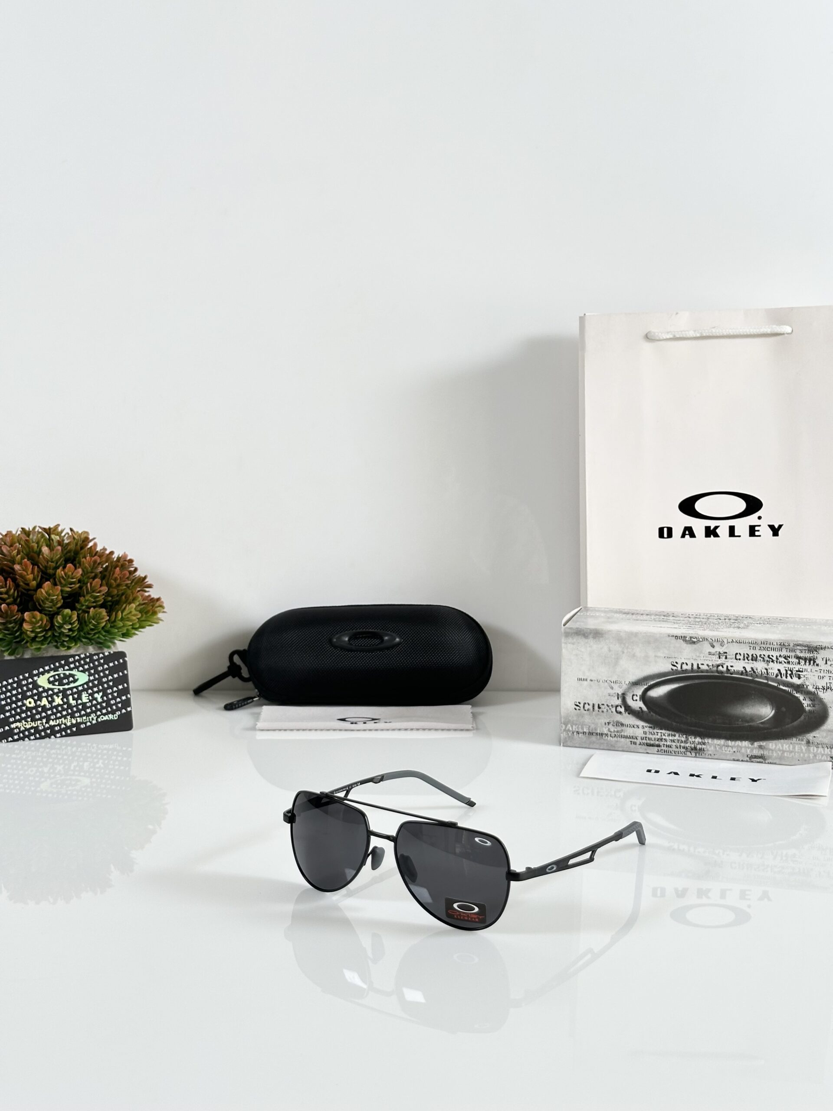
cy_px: 556
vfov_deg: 39.7
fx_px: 1540
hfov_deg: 30.3
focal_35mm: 48
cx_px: 416
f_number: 1.78
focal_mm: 6.86
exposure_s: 1/100
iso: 50
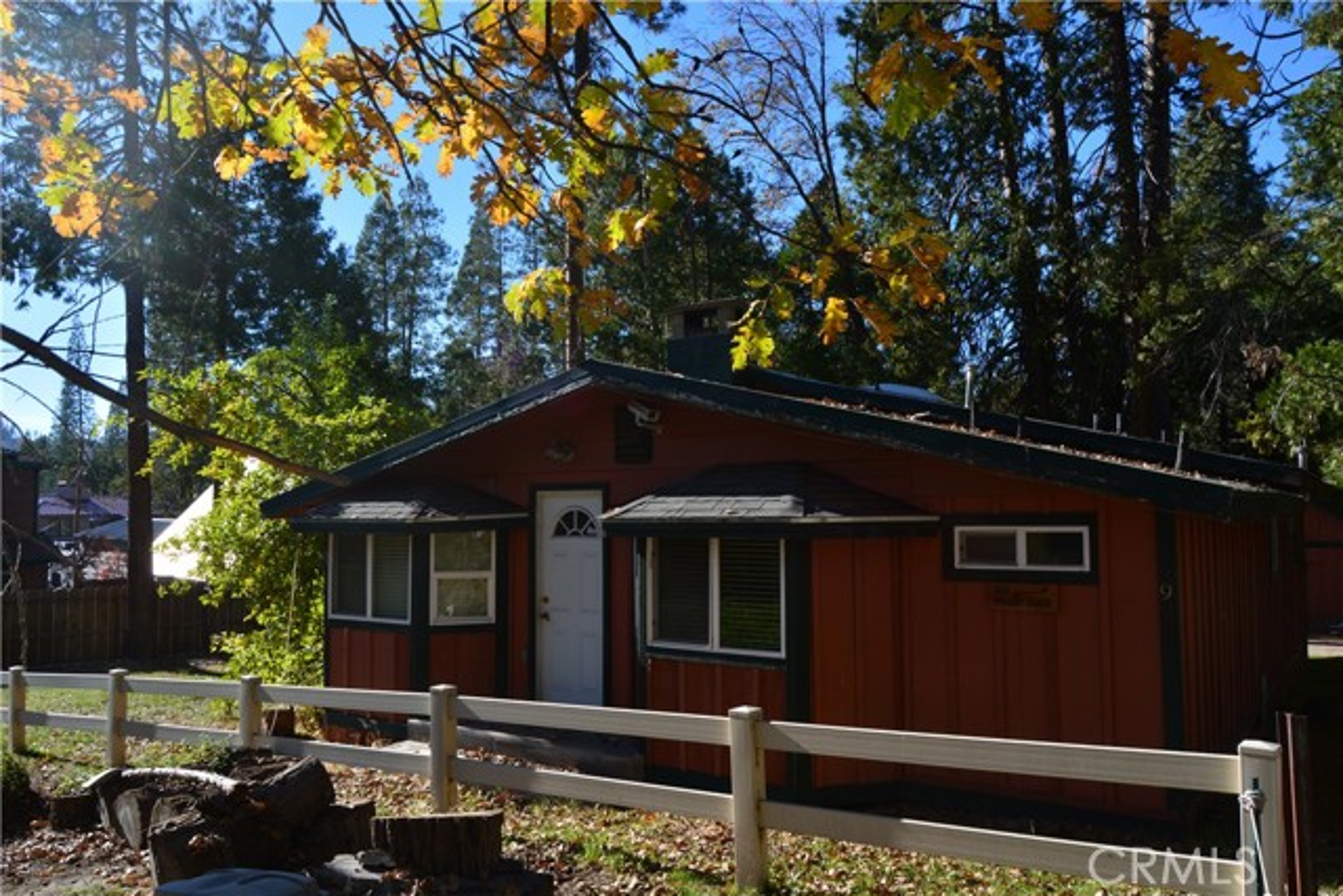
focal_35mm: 27
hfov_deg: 67.4
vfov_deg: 48.0
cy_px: 448
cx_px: 672
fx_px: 1007
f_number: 10
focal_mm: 18
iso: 250
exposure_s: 1/250
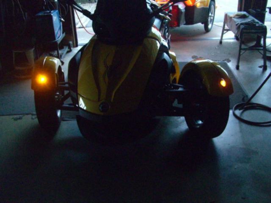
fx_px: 297
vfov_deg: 37.7
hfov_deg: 49.0
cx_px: 136
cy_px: 102
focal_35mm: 38
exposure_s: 1/15
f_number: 2.8
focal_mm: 7.9
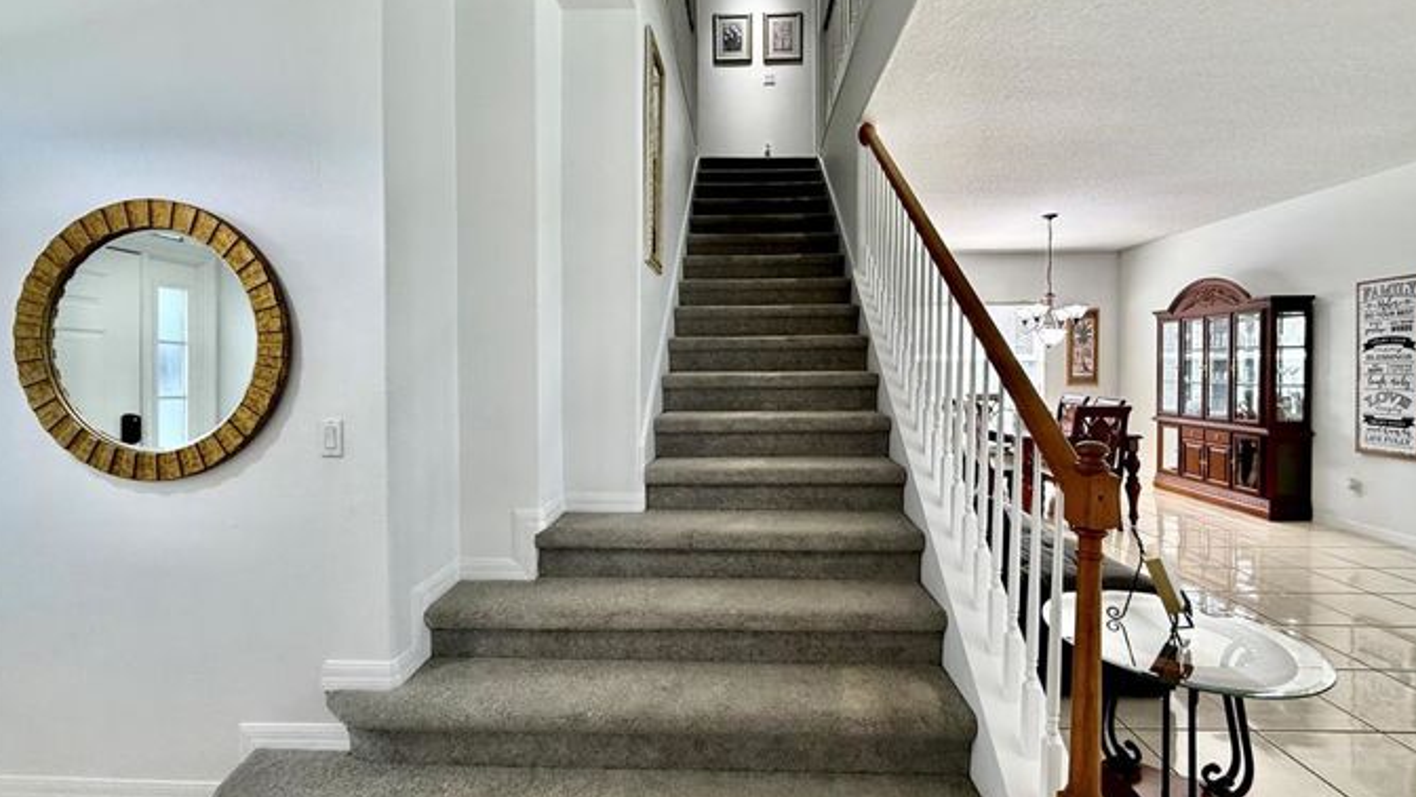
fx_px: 601
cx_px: 728
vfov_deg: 67.0
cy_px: 380
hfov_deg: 99.3
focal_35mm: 16
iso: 160
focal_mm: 2.22
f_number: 2.2
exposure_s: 1/120
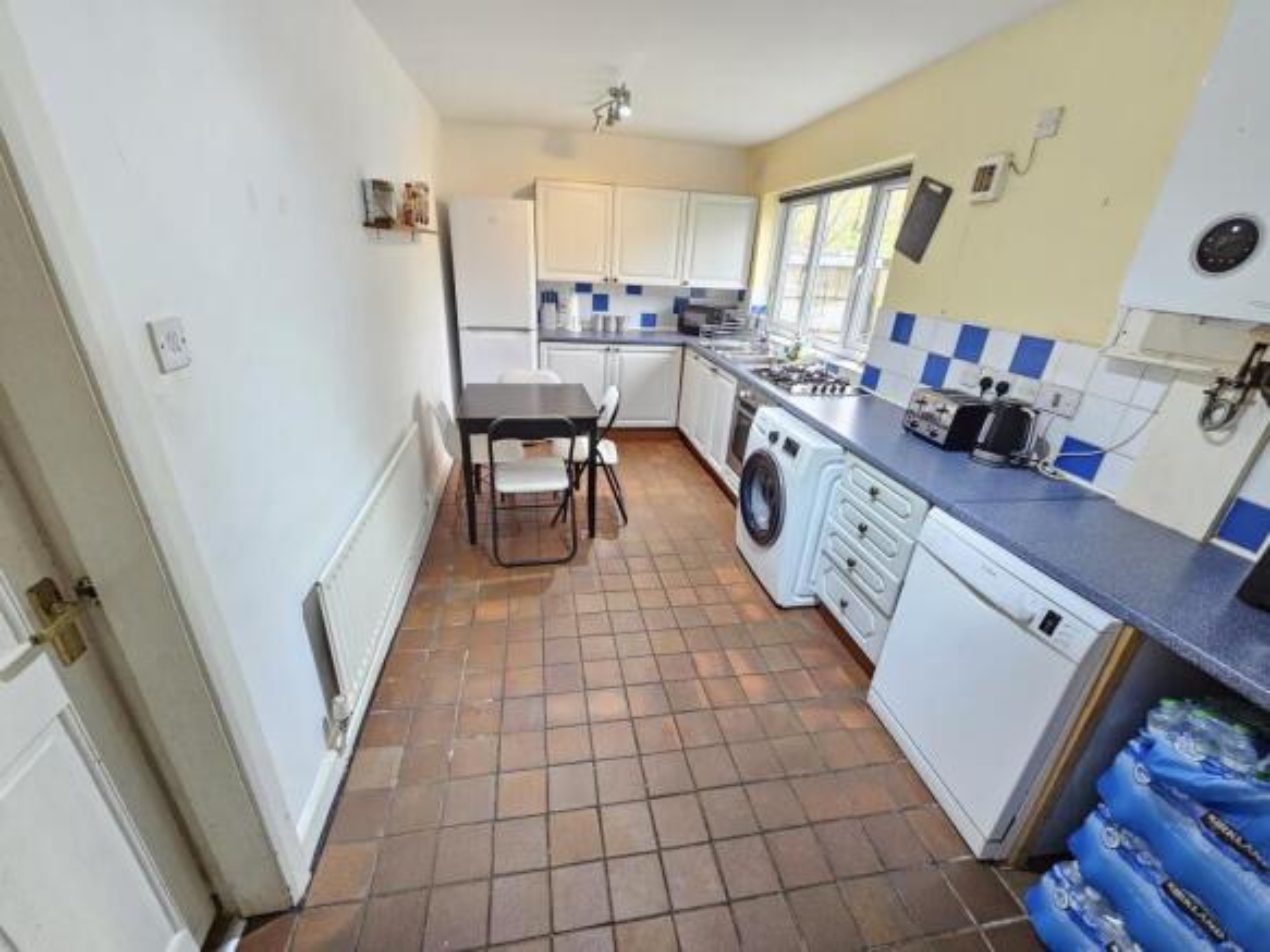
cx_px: 635
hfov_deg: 106.2
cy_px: 476
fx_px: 477
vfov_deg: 89.9
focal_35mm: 13
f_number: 2.2
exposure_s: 1/33
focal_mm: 2.2
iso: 500
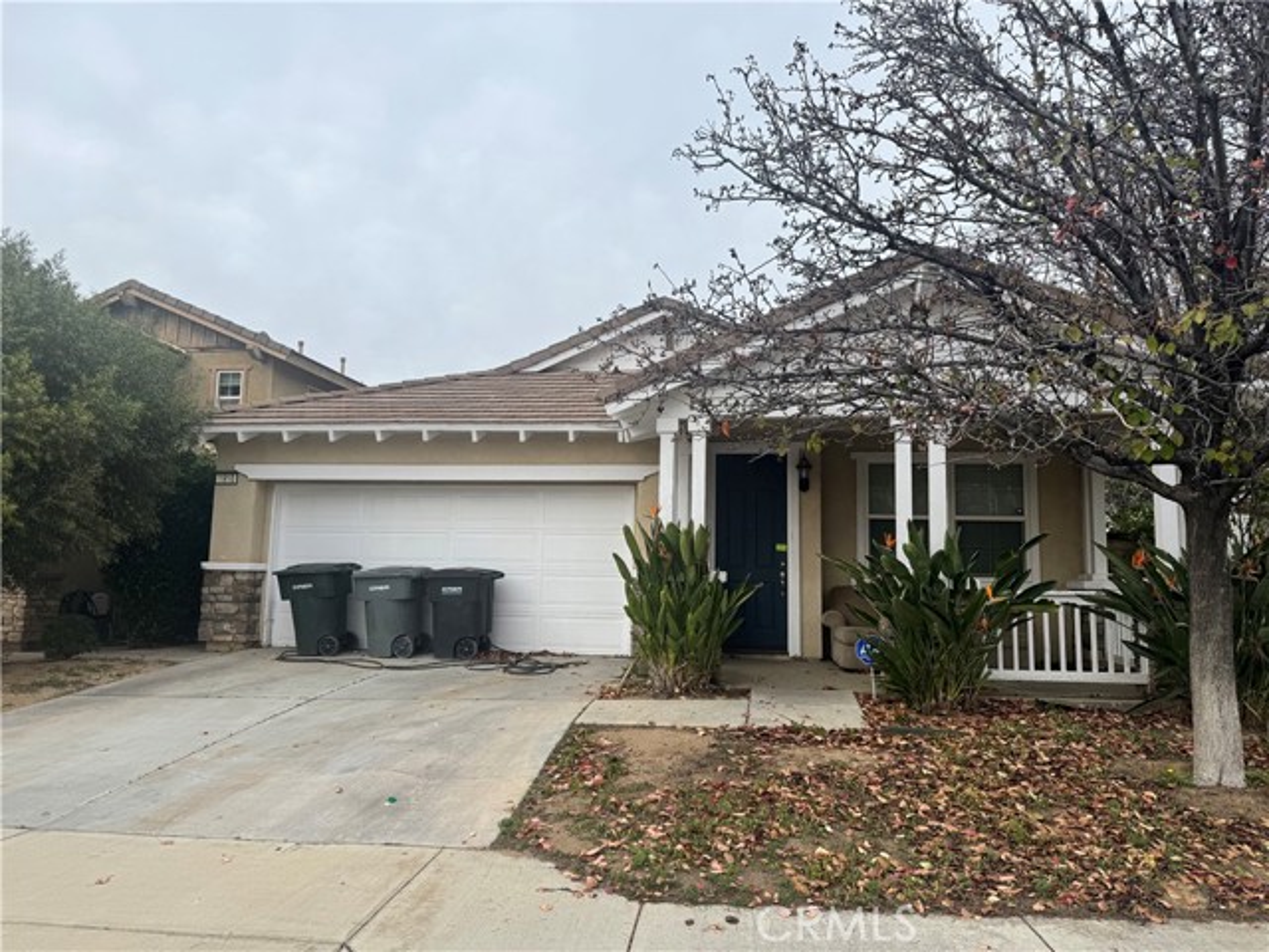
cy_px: 476
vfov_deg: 56.8
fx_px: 880
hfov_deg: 71.6
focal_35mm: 24
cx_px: 634
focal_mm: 6.76
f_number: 1.78
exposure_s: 1/2959
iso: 80
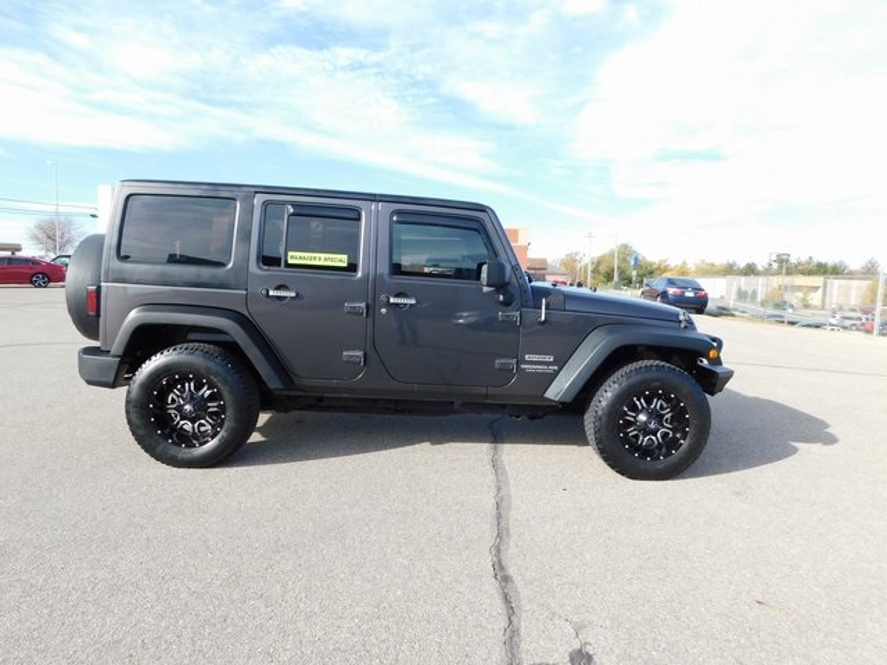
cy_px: 332
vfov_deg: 58.9
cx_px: 444
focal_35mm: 23
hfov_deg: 73.9
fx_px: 589
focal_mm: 4
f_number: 3
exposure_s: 1/800
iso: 125
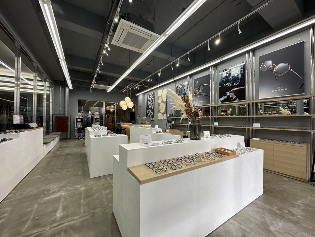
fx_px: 127
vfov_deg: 85.7
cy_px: 118
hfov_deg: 102.1
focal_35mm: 14
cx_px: 158
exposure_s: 1/120
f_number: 2.2
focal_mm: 2.22
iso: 80
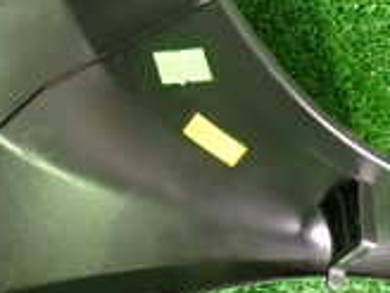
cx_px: -38
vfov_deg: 13.1
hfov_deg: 17.3
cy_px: -60
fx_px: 1239
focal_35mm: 110
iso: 800
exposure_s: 1/25
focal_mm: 5.4
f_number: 2.3
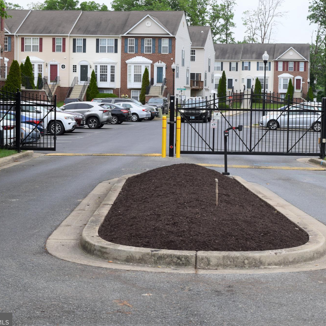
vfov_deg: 19.8
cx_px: 208
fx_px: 934
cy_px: 164
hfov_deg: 19.8
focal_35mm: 88
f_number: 10
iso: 400
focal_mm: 45
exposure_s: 1/200
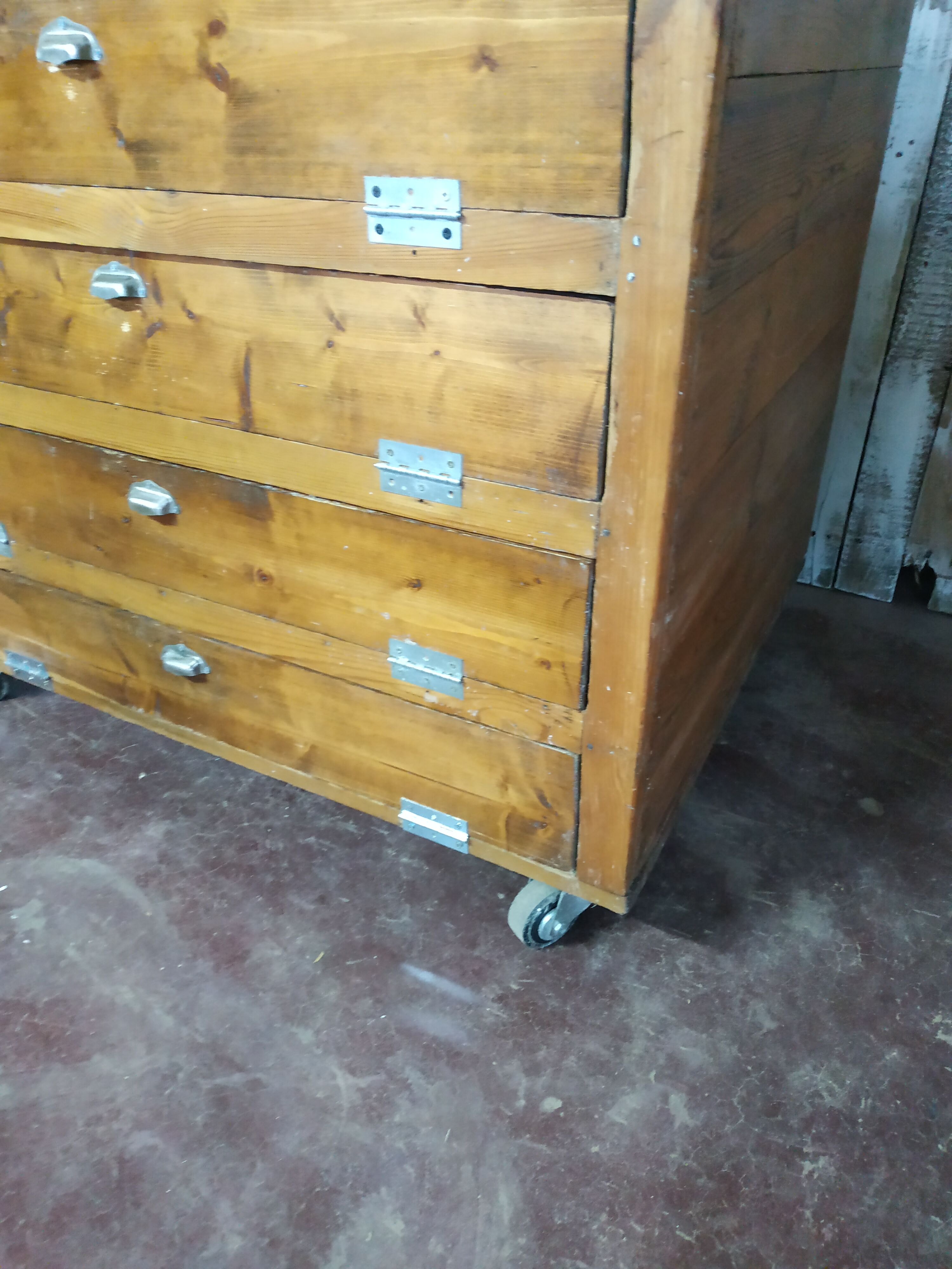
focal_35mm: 24
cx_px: 476
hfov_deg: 56.8
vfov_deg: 71.6
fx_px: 880
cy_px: 634
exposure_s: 1/20
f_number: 1.9
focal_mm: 3.94
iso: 800
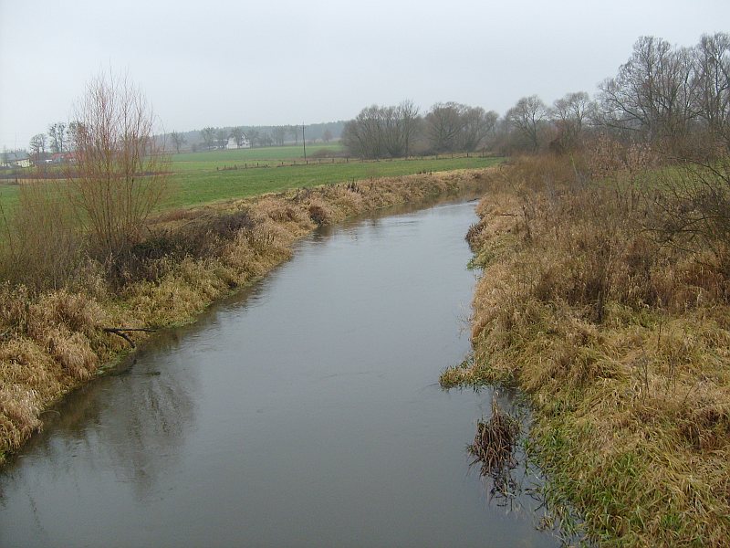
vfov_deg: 40.7
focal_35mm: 35
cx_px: 365
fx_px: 738
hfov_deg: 52.6
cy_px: 274
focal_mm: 5.8
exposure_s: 1/180
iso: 80
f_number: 2.8
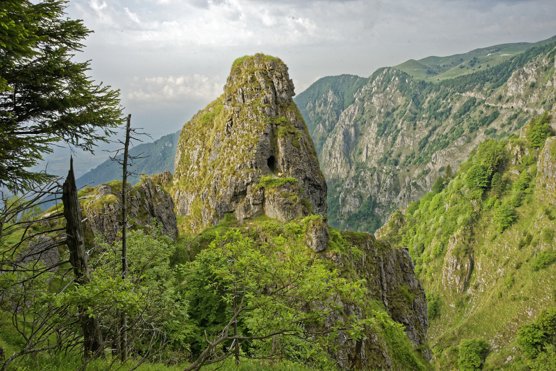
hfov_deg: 54.4
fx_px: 541
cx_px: 278
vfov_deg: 37.9
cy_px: 186
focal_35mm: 35
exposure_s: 1/50
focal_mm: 35
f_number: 16
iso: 160
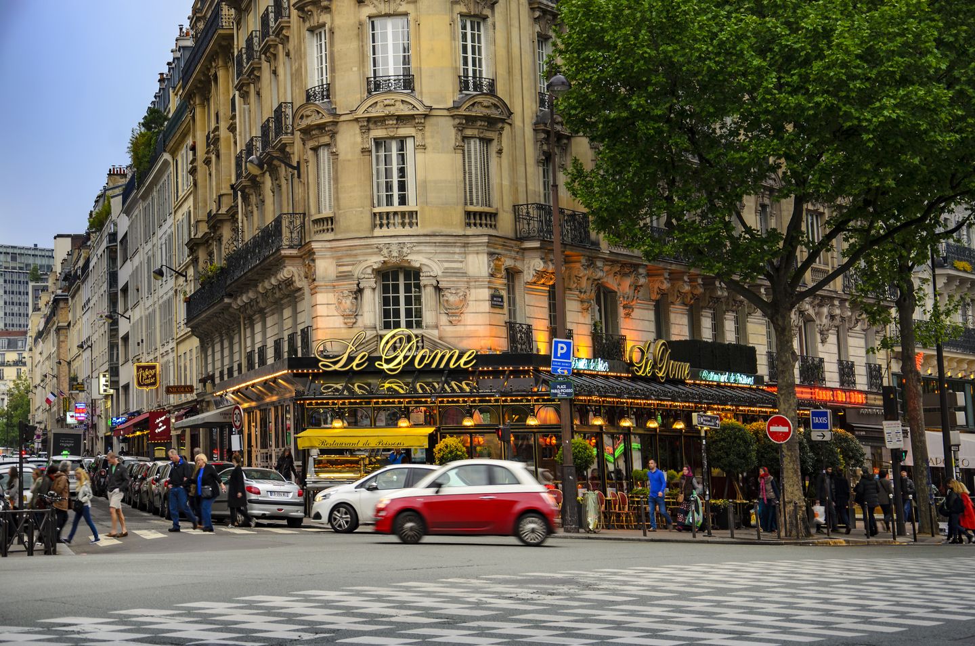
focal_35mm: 87
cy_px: 323
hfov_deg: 23.4
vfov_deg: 15.6
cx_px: 488
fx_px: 2352
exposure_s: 1/30
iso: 100
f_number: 5
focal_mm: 58
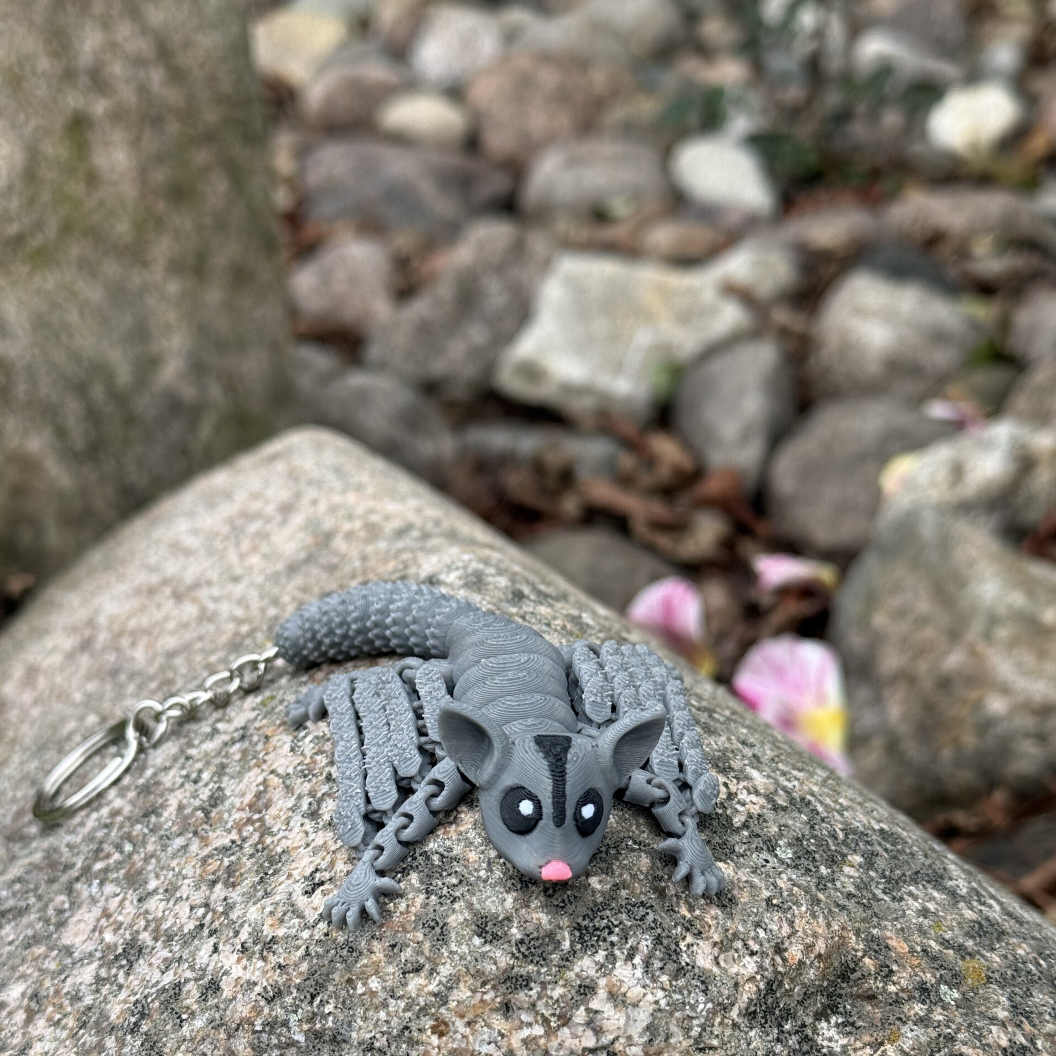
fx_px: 1967
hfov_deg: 30.0
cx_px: 527
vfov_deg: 29.8
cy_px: 708
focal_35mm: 57
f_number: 1.78
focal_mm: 6.76
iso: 64
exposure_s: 1/802
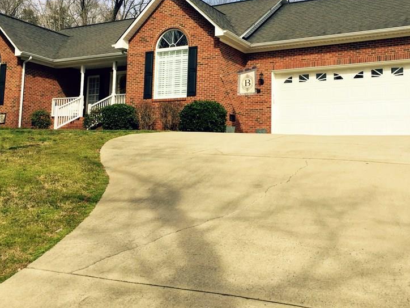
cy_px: 110
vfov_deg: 34.9
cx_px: 213
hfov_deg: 45.8
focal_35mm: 41
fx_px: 486
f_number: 2.2
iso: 32
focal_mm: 4.15
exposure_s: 1/2198
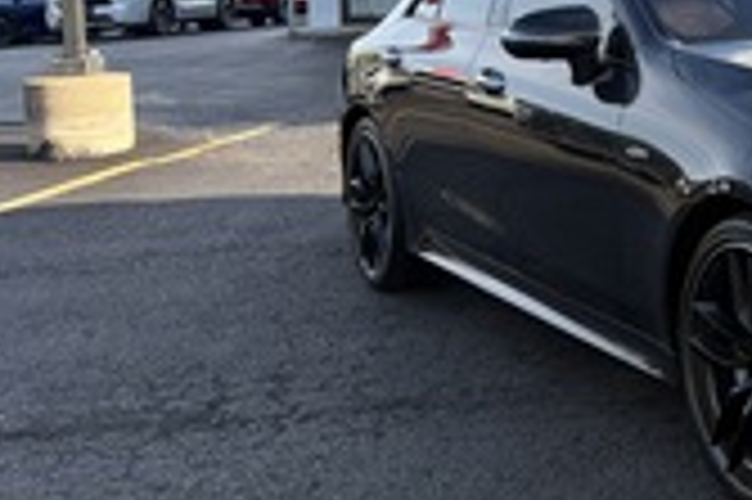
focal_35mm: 68
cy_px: 20
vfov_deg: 19.5
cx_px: 932
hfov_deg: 26.1
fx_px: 1419
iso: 50
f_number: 1.6
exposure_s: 1/1364
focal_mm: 5.96
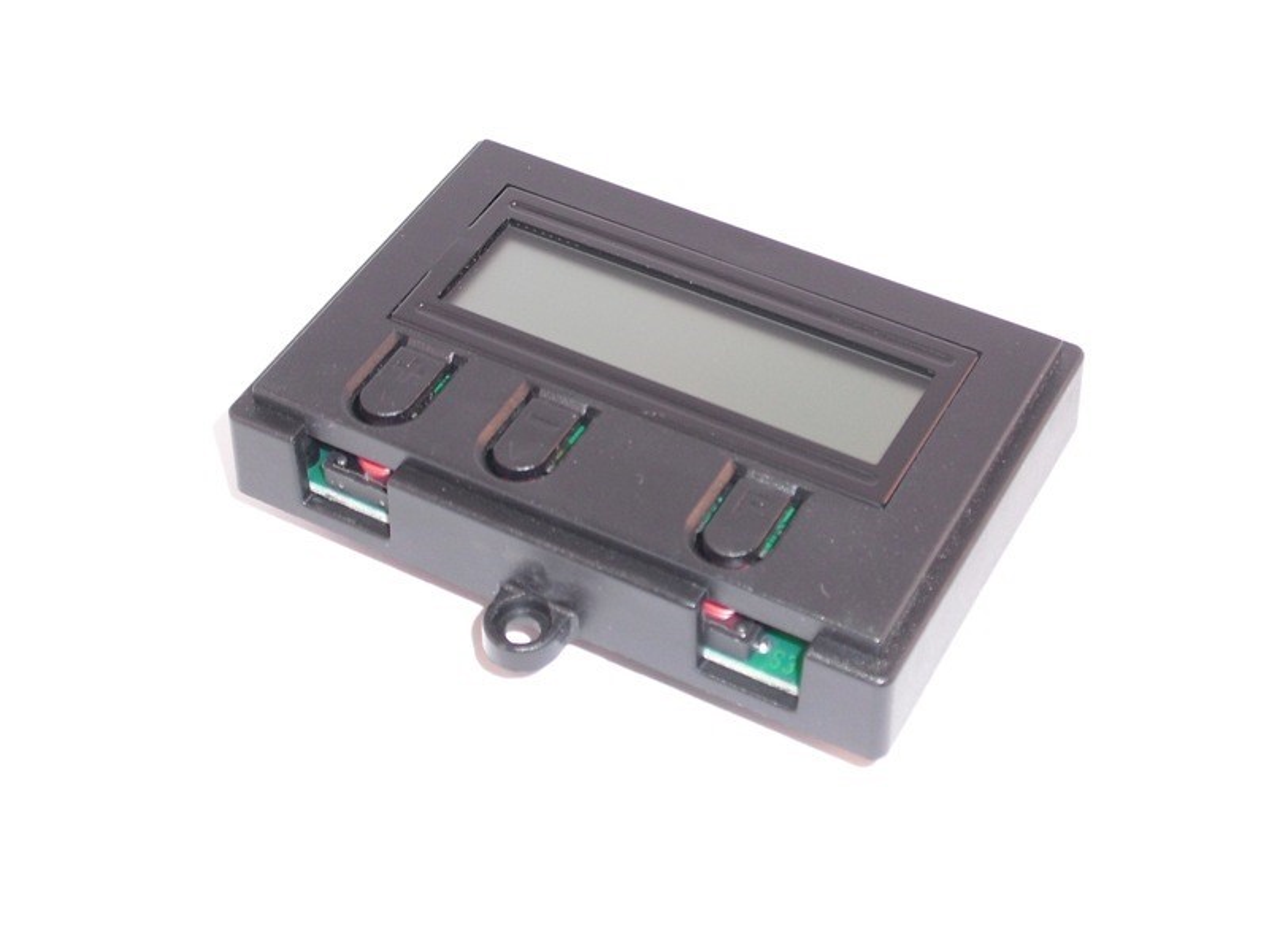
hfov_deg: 42.9
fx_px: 1613
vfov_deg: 32.9
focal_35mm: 44
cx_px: 634
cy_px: 476
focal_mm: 7.7
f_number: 3.4
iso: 100
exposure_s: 1/60
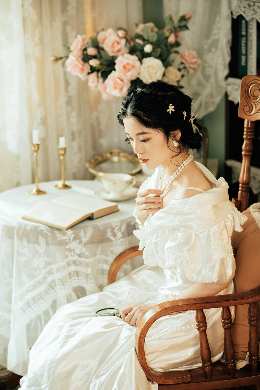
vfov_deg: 21.7
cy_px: 195
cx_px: 130
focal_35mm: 94
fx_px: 1018
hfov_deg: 14.6
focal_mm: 95
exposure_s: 1/200
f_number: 2.8
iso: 640
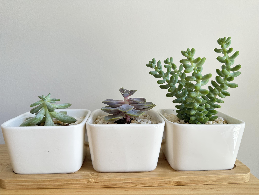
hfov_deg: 71.6
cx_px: 130
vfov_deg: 56.8
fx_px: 180
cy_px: 98
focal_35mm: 24
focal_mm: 6.86
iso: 125
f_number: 1.78
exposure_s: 1/100
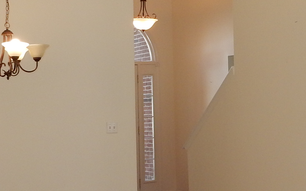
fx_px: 759
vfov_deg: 14.2
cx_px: 306
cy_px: 10
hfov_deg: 22.0
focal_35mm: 91
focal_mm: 4.5
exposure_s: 1/30
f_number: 3.7
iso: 125
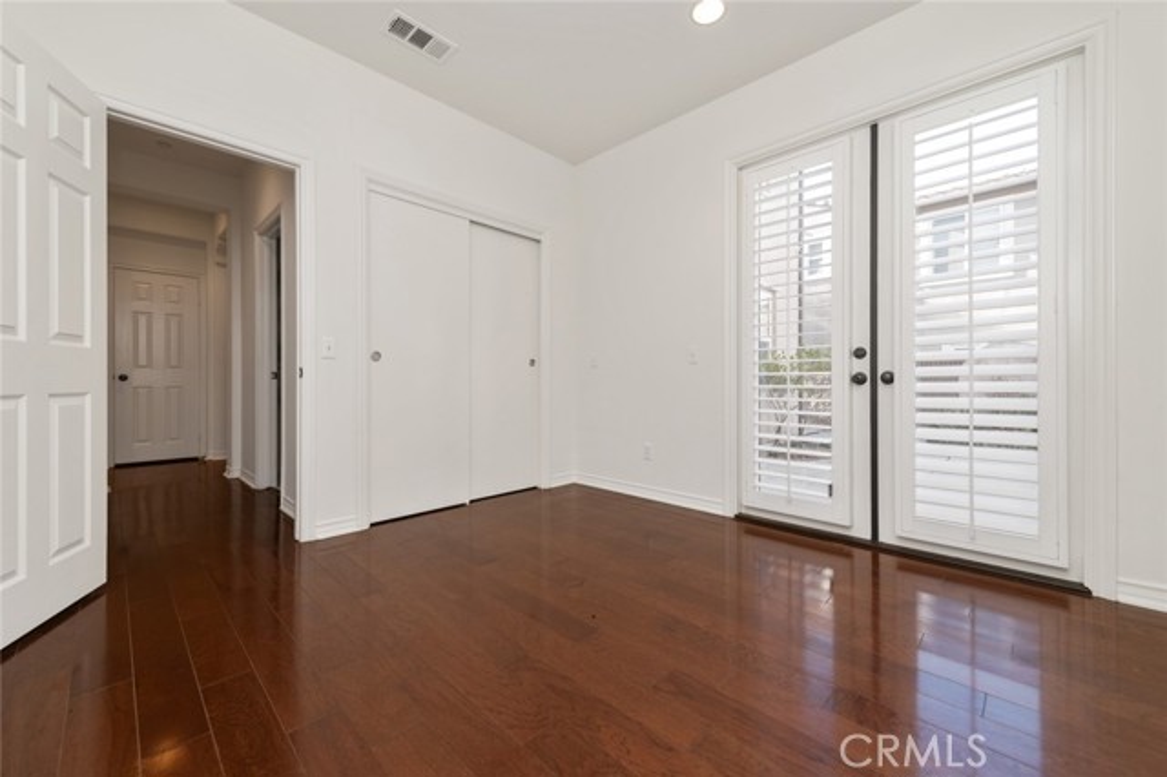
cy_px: 388
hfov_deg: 104.3
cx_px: 584
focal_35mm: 14
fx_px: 454
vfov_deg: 81.1
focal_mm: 14
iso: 200
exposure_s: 1/80
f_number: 4.5
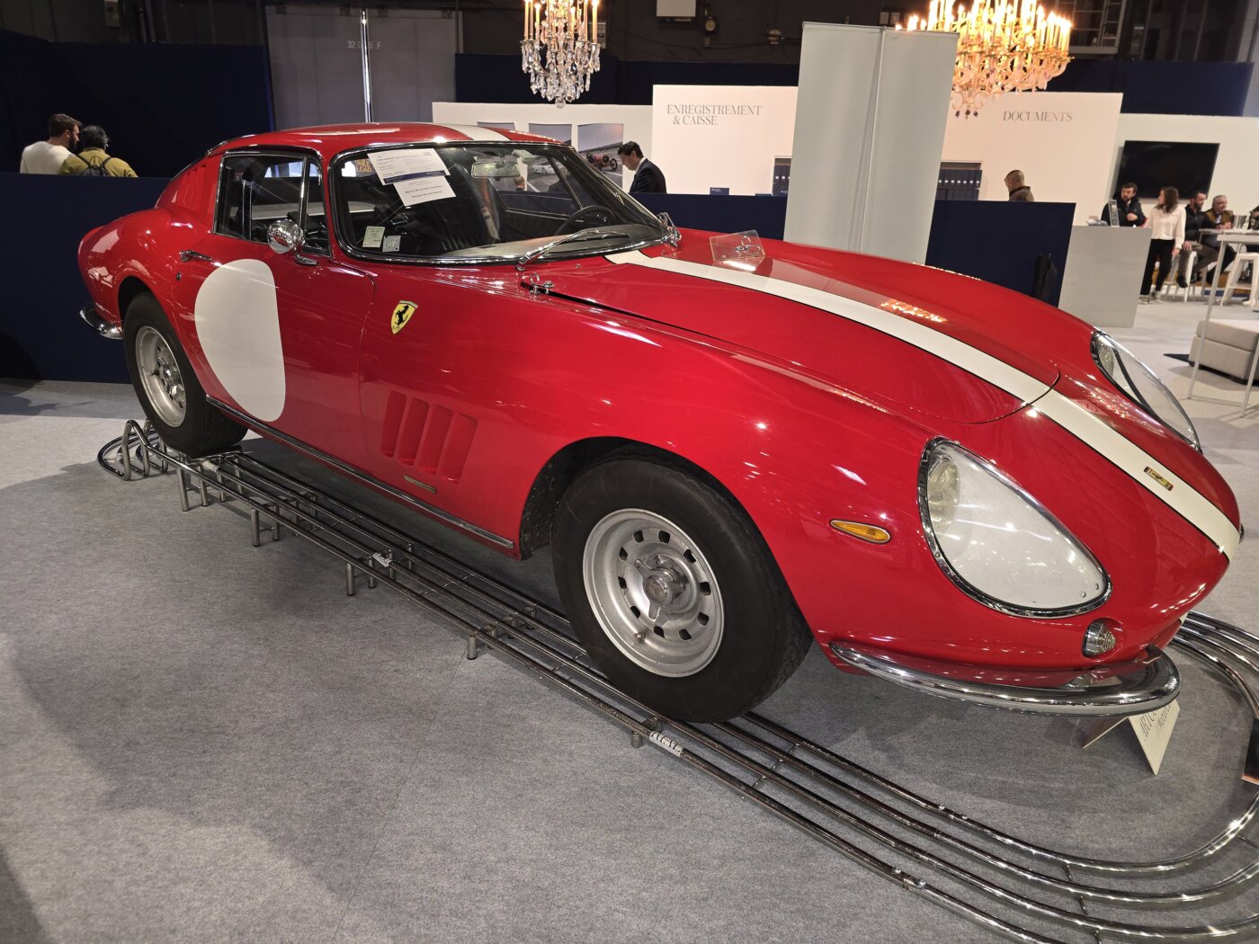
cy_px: 472
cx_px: 630
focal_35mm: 23
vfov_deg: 58.9
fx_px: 837
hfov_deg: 73.9
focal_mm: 6.3
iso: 160
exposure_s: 1/20
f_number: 1.7
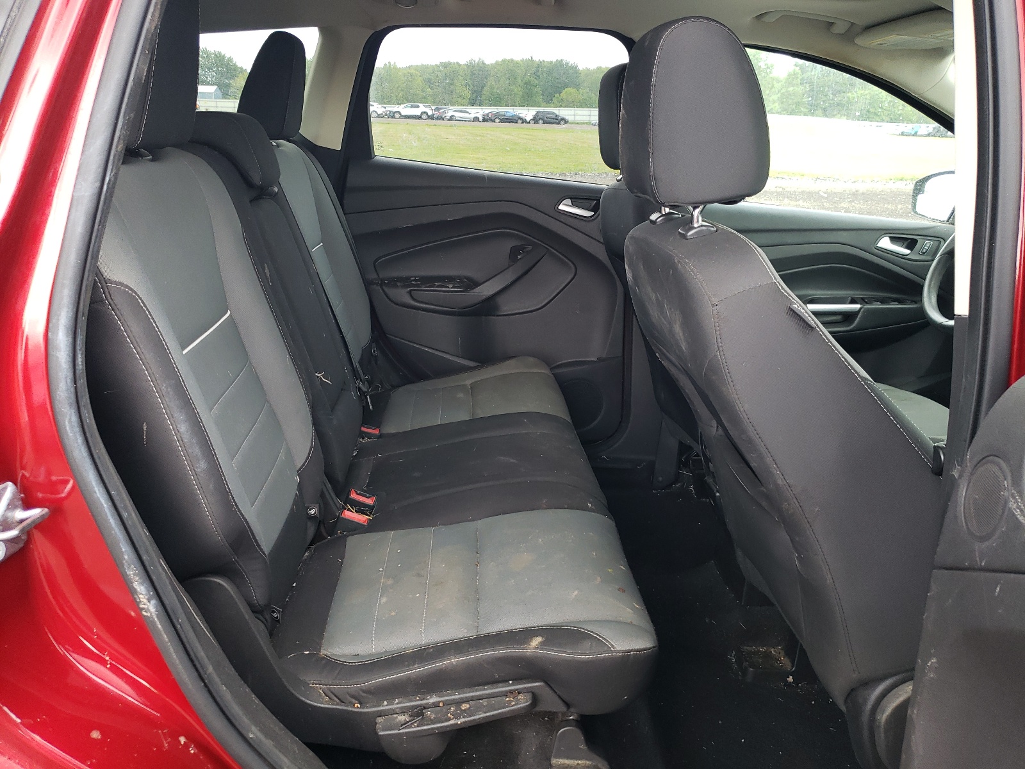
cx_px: 512
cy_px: 384
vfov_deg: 53.1
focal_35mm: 26
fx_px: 770
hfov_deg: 67.3
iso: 90
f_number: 1.5
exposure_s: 1/120
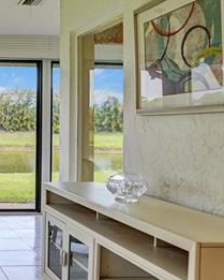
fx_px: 381
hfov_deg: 26.9
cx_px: -76
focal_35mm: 46
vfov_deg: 40.3
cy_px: 131
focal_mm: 16
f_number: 2.8
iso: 800
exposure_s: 1/640
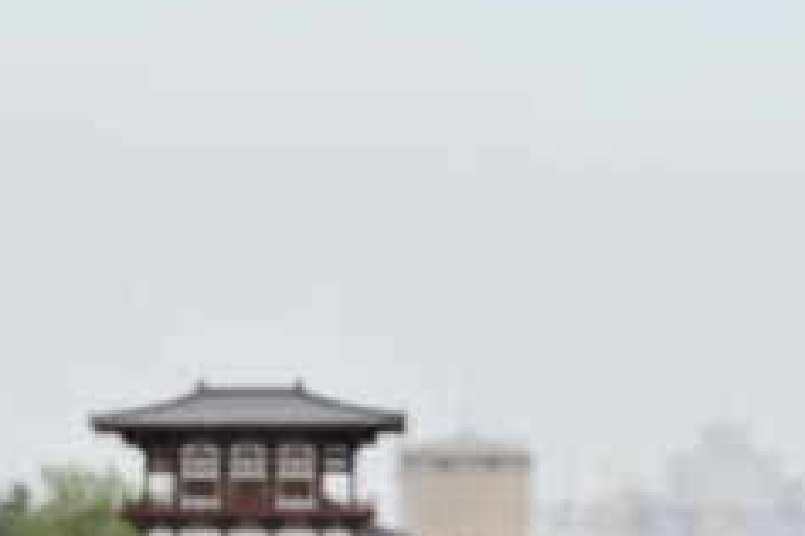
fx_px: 16971
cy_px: 945
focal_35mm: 759
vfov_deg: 1.8
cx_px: 265
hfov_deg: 2.7
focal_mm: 200
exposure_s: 1/200
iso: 200
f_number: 6.3
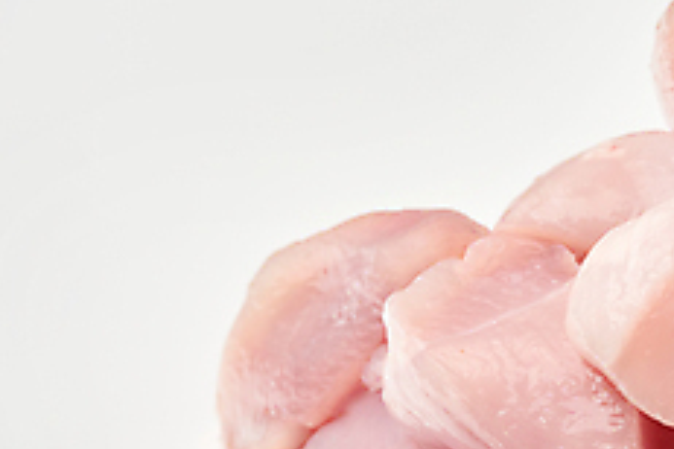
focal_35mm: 273
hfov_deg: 7.5
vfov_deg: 5.0
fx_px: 5111
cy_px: 350
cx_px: 537
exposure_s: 1/125
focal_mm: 105
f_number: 22
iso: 250
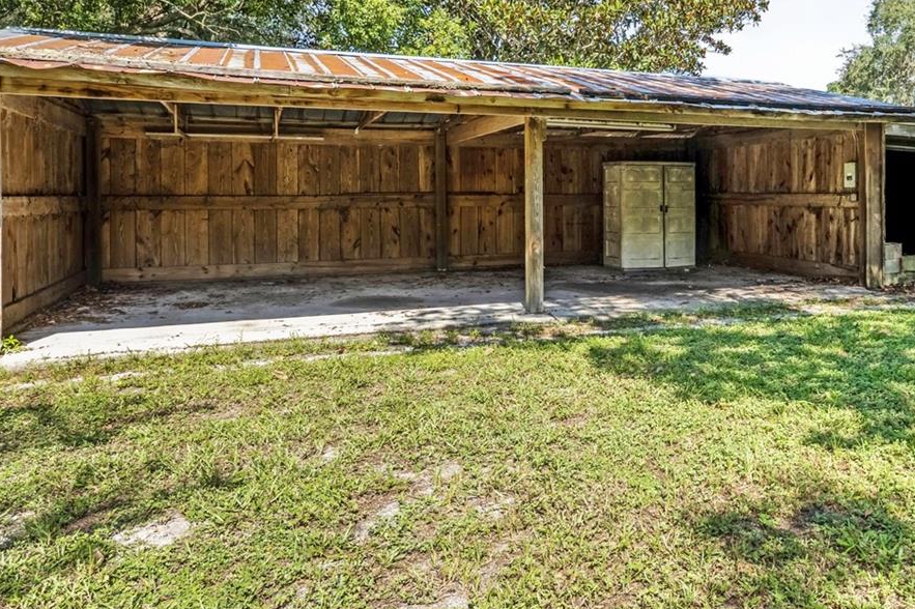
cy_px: 203
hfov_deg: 60.5
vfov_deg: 43.1
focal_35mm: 30
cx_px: 616
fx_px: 760
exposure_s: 1/3200
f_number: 9
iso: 250
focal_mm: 11
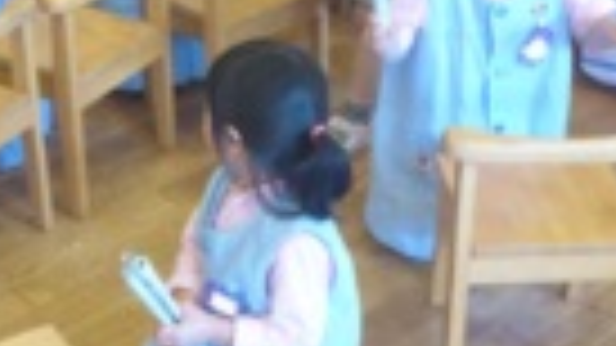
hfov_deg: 27.1
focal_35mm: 78
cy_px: 4
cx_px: 225
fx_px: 1274
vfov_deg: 15.2
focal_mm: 4.9
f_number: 3.3
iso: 800
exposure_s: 1/60
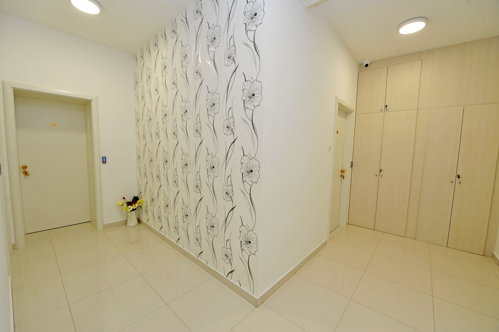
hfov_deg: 104.3
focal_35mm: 14
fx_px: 194
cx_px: 250
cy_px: 166
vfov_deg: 81.1
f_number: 6.3
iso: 500
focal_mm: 14
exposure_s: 1/60
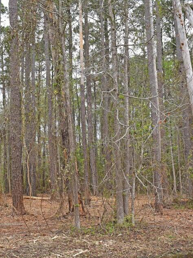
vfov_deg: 35.1
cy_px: 130
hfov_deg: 26.4
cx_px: 52
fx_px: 407
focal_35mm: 55
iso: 220
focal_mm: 25
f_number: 5.6
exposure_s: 1/250
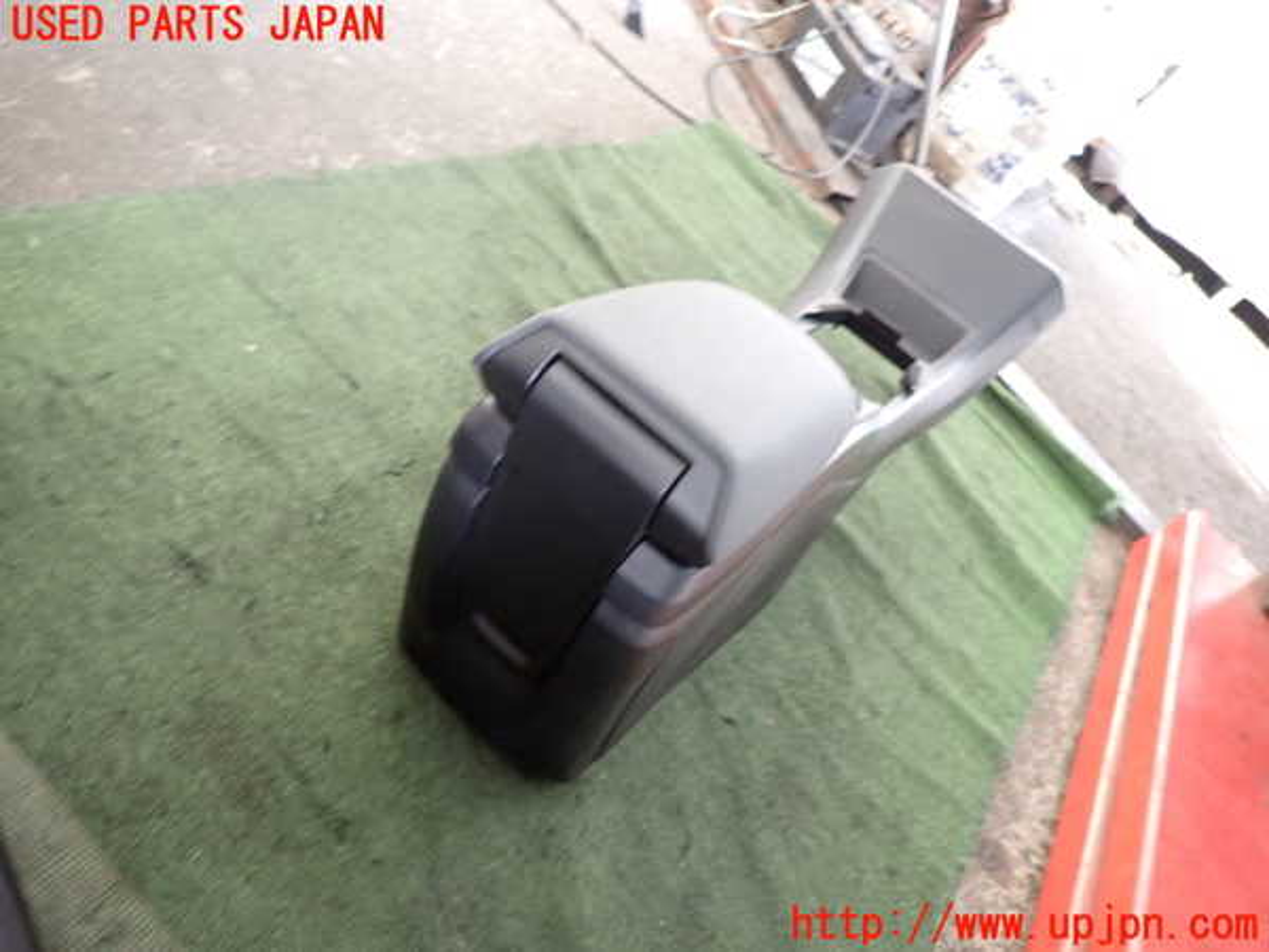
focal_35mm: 25
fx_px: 916
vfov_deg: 54.9
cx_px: 634
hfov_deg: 69.4
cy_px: 476
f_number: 2
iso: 320
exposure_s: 1/30
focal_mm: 4.5
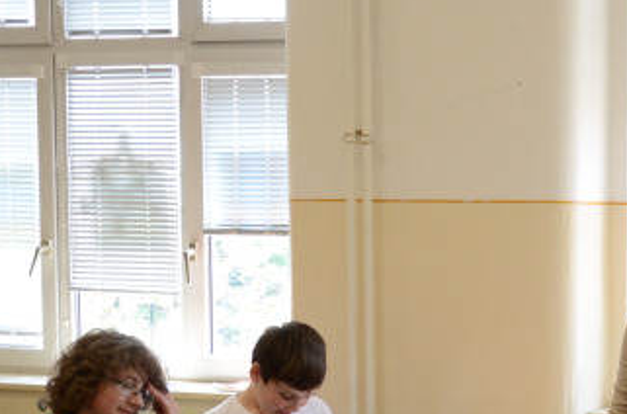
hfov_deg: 18.6
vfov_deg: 13.4
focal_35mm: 101
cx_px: 857
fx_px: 1754
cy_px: 301
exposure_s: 1/250
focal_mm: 24
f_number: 5.6
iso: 640
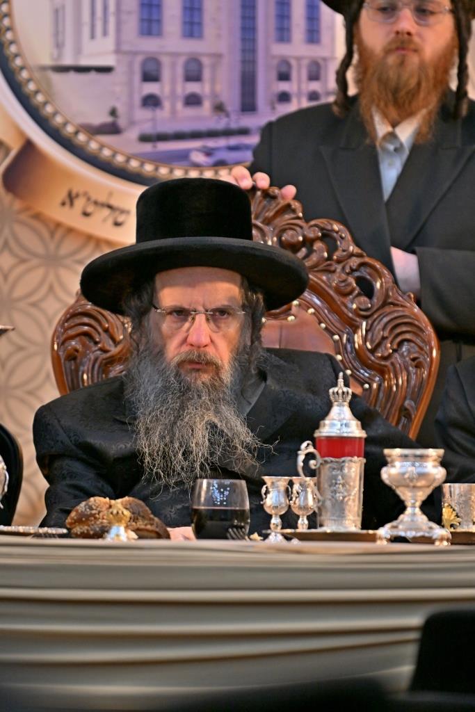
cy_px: 356
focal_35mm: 300
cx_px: 238
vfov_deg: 6.9
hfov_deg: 4.6
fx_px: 5935
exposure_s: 1/250
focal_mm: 200
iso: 400
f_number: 2.8
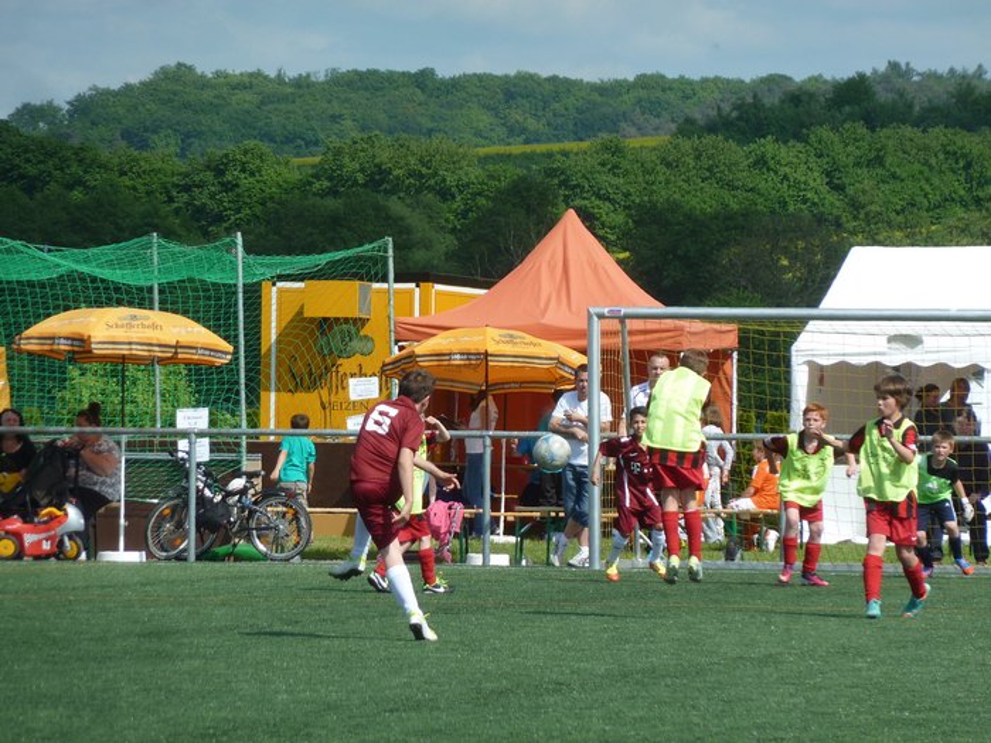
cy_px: 372
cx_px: 496
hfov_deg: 6.6
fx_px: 8589
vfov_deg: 5.0
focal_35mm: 300
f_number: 4.9
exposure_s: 1/400
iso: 80
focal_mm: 49.2
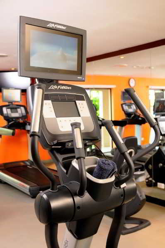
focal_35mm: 44
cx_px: 82
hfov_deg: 30.7
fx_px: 300
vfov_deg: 45.0
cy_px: 124
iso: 200
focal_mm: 29
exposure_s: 1/15
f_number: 4
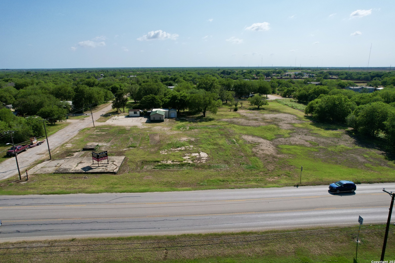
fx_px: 252
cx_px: 192
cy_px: 131
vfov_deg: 55.1
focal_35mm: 23
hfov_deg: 76.1
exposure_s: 1/4000
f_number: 2.8
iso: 140
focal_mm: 8.38
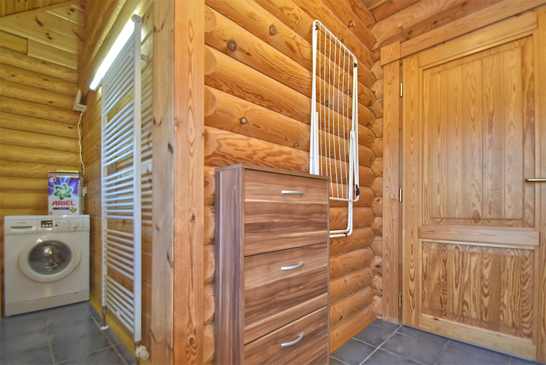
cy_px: 182
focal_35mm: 15
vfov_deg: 77.4
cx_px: 273
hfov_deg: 100.3
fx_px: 228
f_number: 4
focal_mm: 10
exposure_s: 1/60
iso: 500
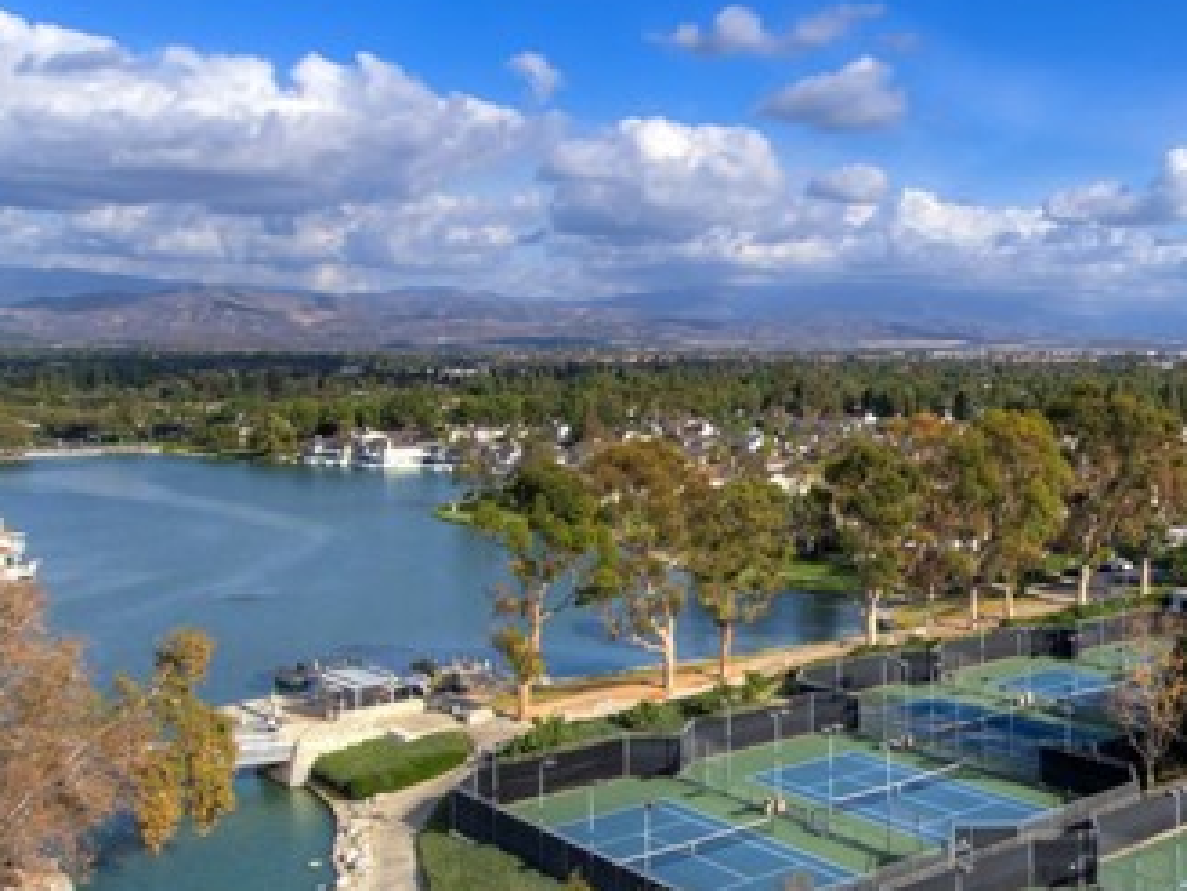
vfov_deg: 35.8
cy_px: 697
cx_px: 1075
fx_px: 1337
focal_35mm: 39
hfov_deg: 43.6
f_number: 2.8
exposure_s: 1/240
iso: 100
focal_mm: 3.6
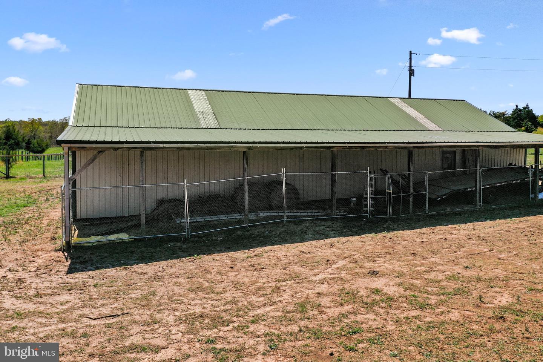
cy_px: 181
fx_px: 422
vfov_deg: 46.4
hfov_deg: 65.5
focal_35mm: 28
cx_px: 272
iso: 100
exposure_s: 1/120
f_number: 4
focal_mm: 10.26
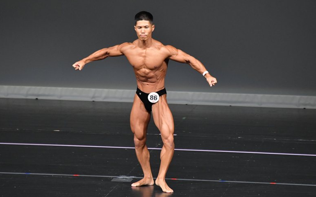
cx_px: 158
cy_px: 95
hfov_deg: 5.5
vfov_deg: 3.4
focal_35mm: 384
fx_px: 3307
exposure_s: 1/400
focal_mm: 250
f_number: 5.6
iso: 4000
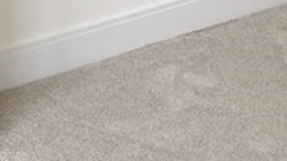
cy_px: -179
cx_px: 81
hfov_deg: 12.4
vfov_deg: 6.7
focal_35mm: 173
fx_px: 1316
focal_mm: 4.15
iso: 25
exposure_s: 1/67
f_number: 2.2
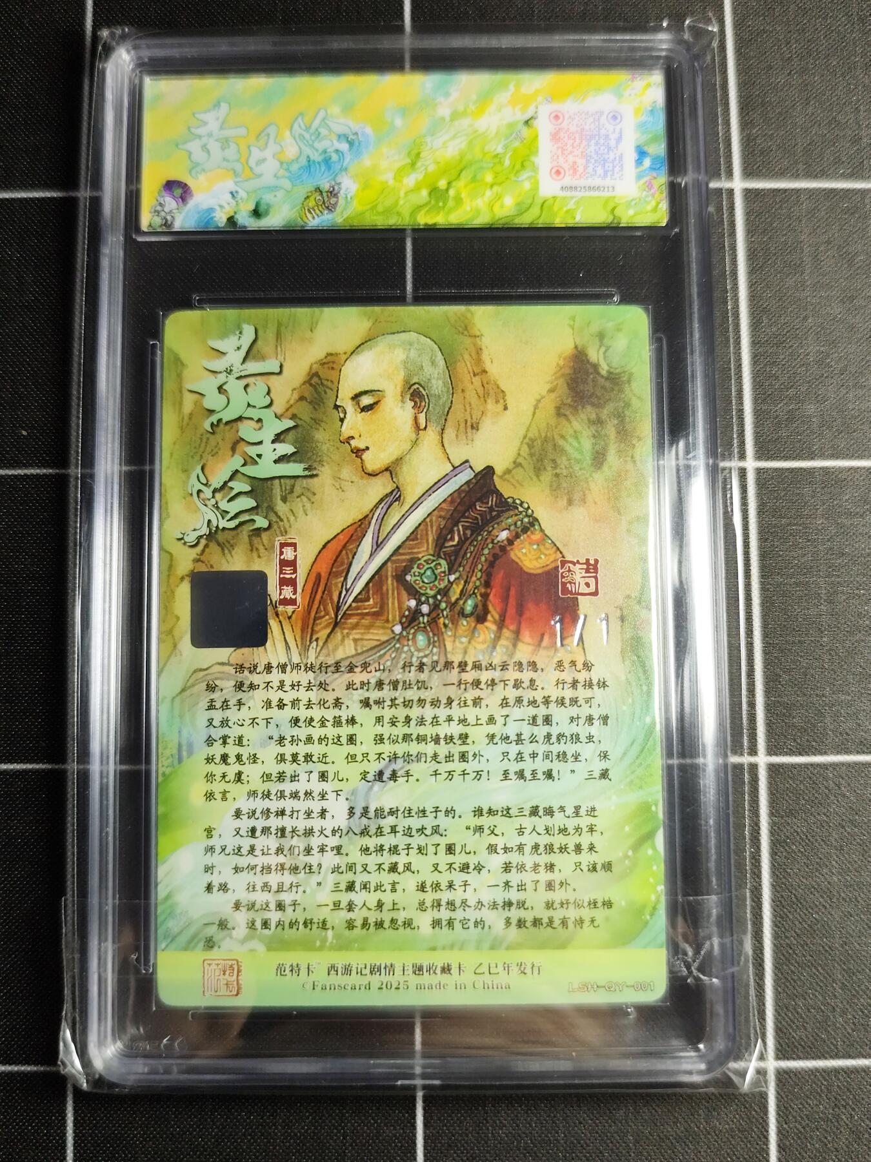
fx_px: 1006
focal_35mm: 30
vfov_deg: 60.0
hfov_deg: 46.8
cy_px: 581
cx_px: 436
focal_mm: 6.14
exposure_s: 1/100
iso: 200
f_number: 1.65
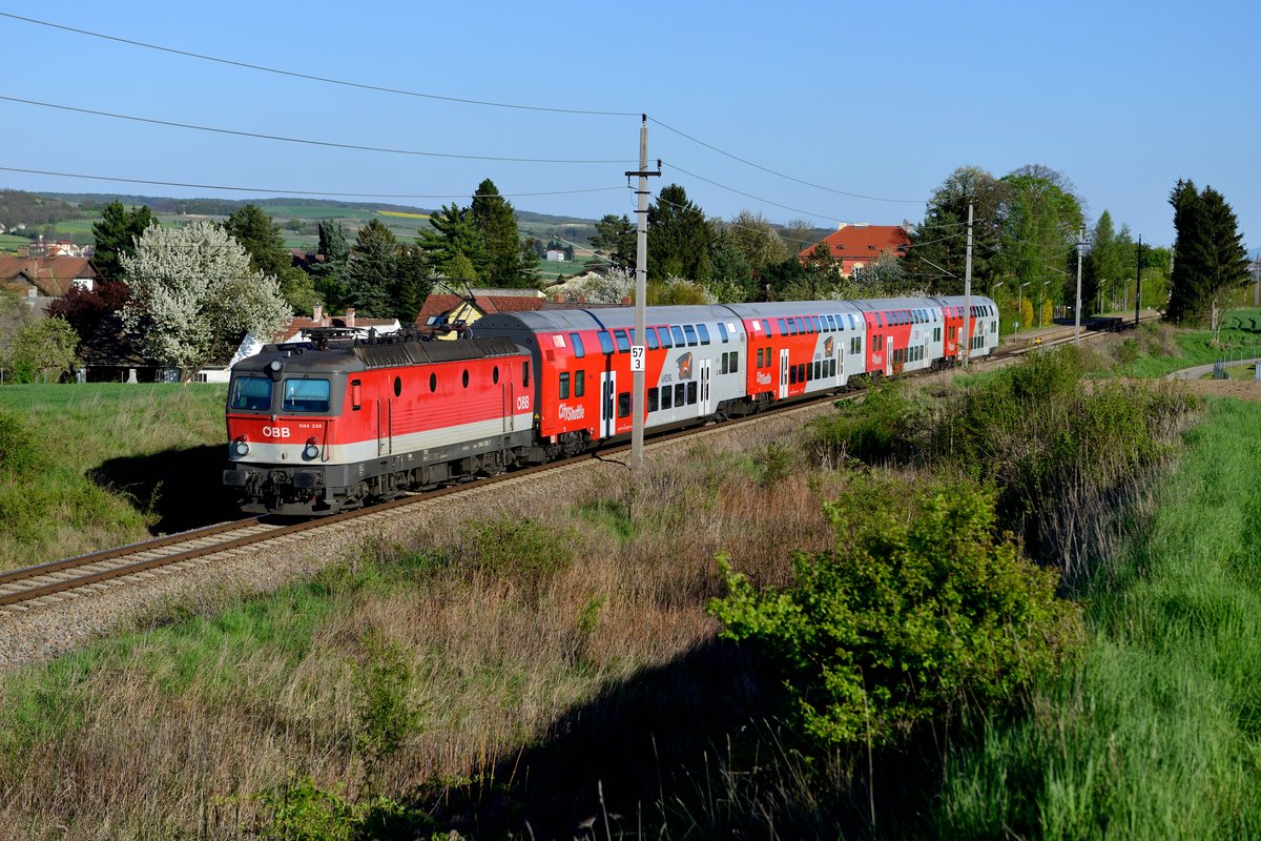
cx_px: 630
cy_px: 420
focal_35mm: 70
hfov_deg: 28.8
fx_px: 2452
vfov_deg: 19.5
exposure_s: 1/1600
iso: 250
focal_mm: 70
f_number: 6.3
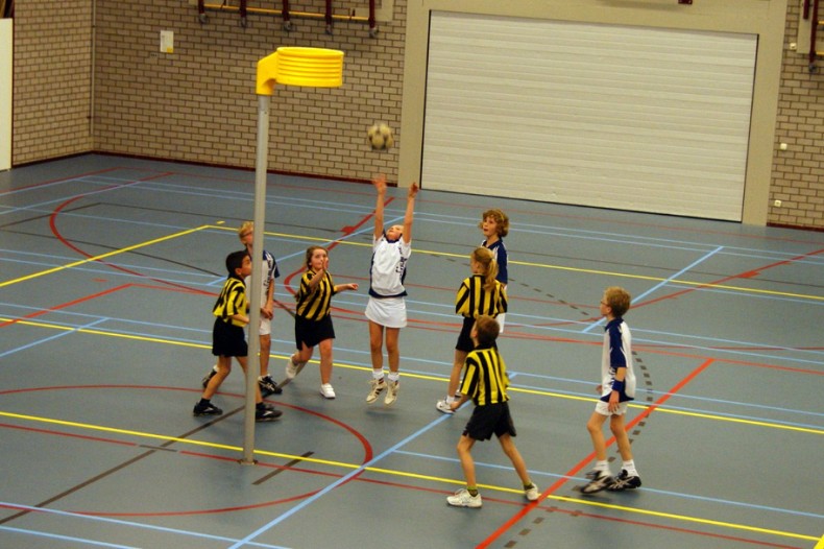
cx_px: 412
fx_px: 1373
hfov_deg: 33.4
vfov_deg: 22.6
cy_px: 274
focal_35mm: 60
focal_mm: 40
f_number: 4.5
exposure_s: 1/100
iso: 800
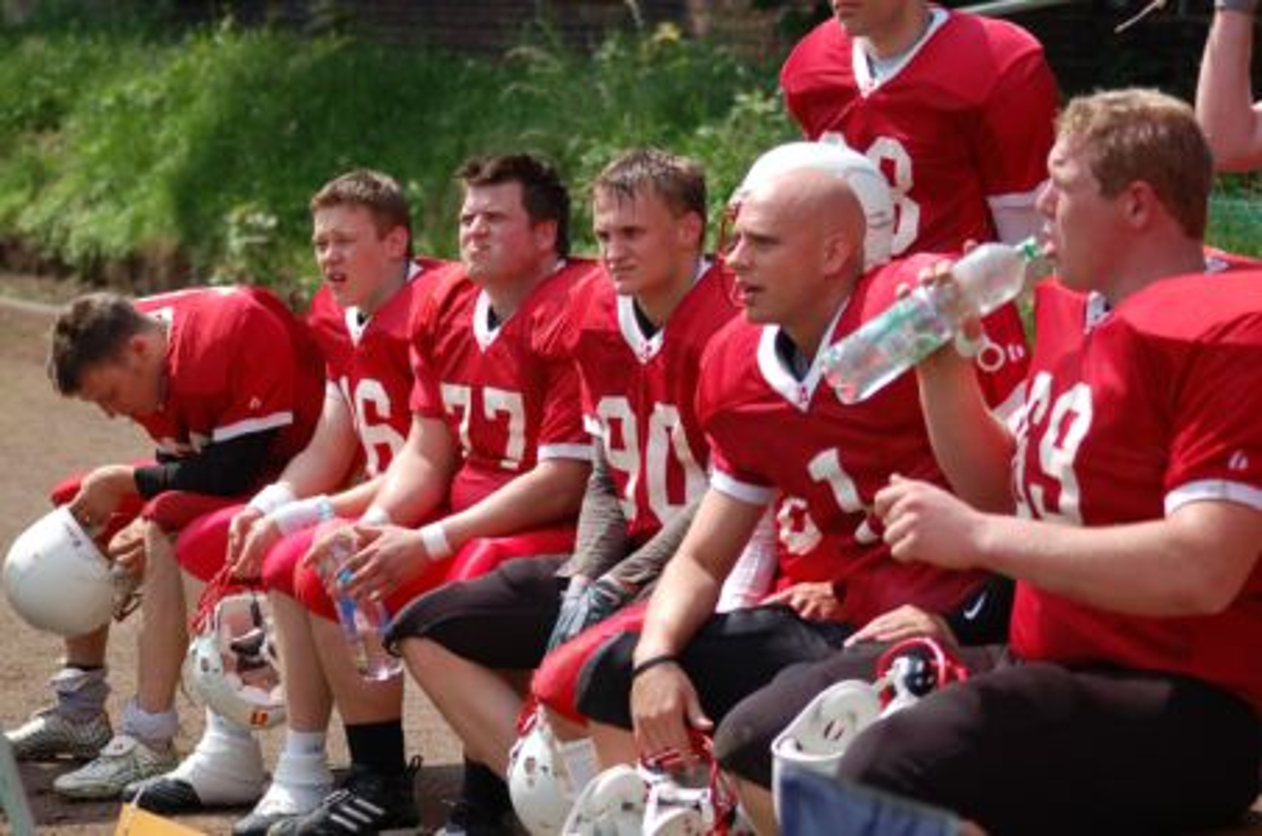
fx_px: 4513
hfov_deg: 15.9
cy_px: 418
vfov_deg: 10.6
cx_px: 631
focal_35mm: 129
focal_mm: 86
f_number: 4
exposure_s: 1/1000
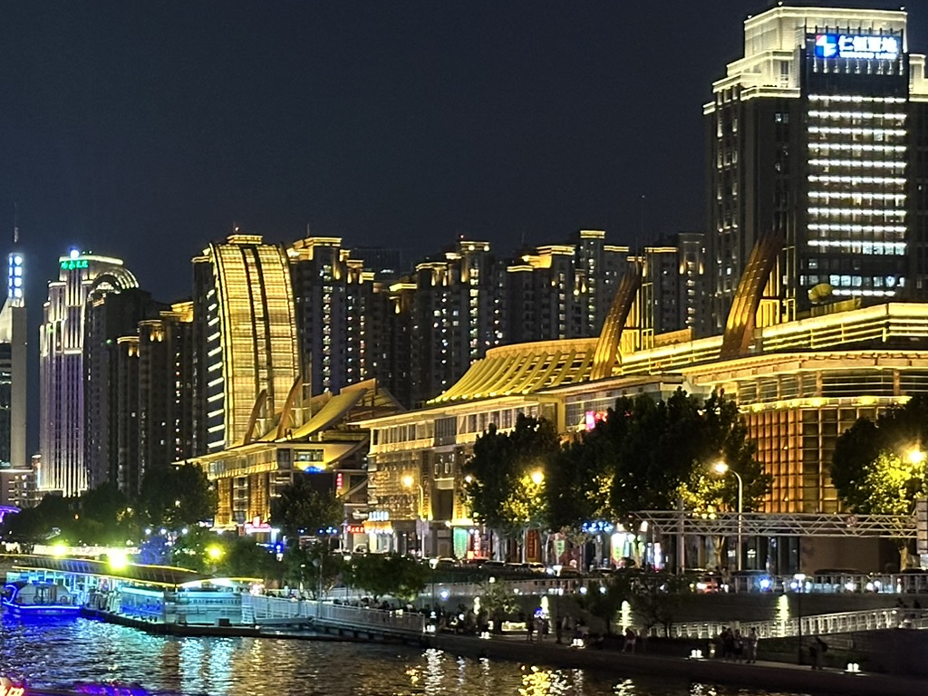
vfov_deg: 15.4
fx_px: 2574
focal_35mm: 96
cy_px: 424
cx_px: 72
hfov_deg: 20.0
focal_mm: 6.86
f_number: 1.78
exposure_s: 1/25
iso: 500
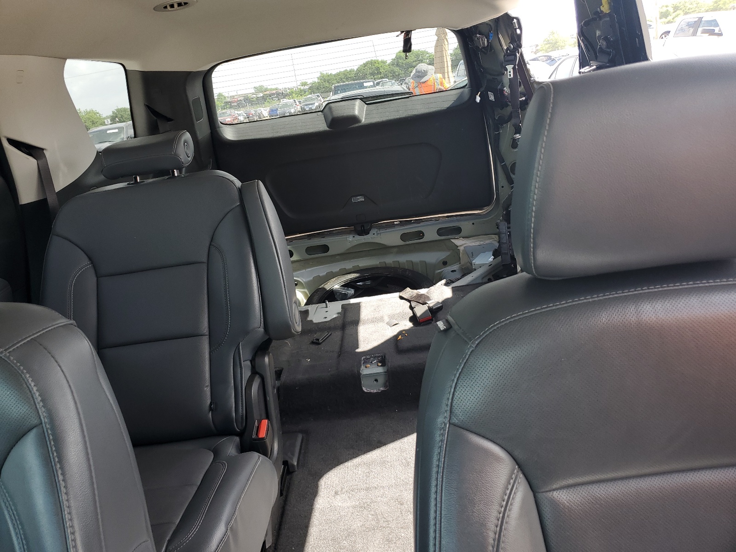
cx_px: 368
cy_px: 276
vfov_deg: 53.1
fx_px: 553
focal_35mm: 26
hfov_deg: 67.3
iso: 50
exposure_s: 1/222
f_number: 1.5
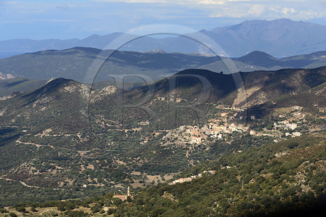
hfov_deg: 15.2
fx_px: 1221
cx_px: 163
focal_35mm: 135
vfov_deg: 10.1
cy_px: 108
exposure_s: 1/320
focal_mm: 135
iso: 200
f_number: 13
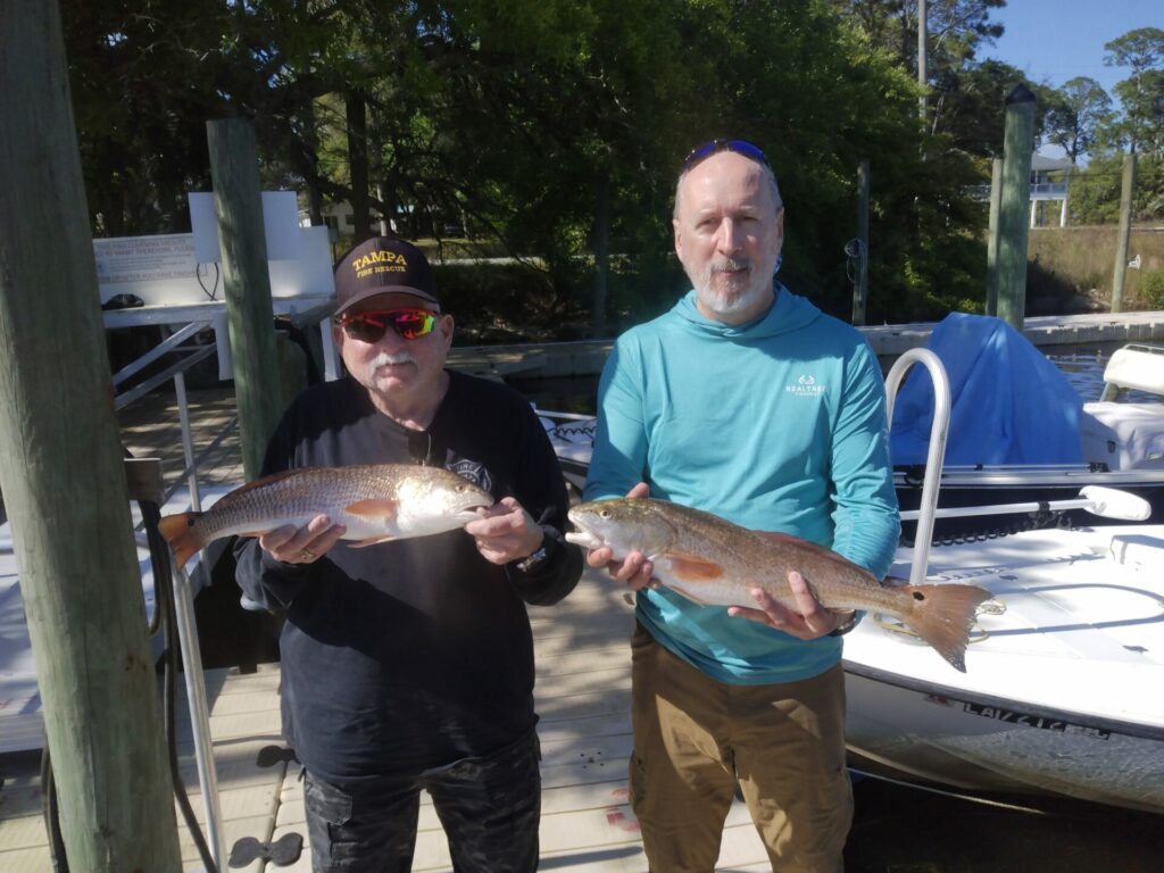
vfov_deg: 66.0
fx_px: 673
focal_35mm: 20
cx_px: 582
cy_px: 436
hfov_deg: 81.7
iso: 100
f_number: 2
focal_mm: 3.54
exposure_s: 1/1841
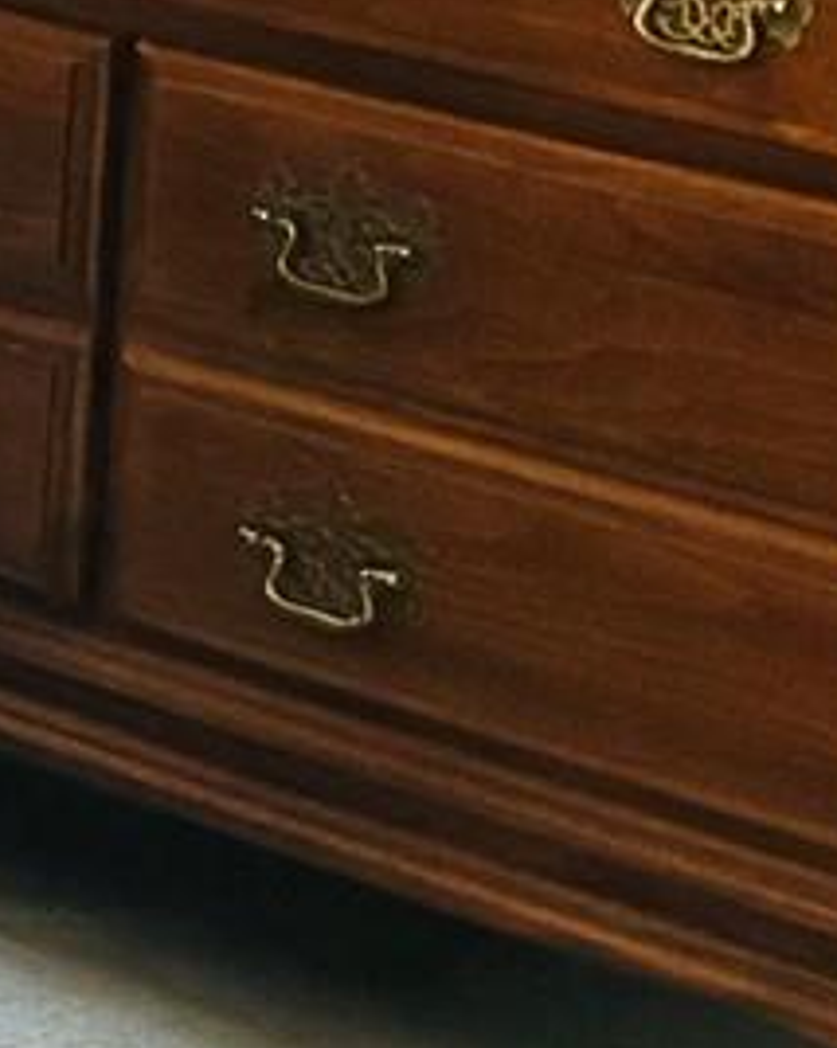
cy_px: -907
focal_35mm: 194
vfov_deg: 9.4
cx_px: -2926
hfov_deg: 6.1
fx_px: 6014
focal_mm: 5.96
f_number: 1.6
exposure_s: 1/60
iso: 500
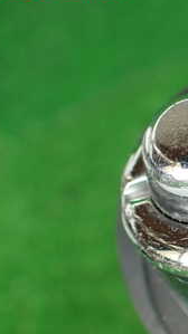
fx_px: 621
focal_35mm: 70
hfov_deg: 16.2
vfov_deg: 29.9
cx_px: 255
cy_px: 228
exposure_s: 1/60
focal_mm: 5.79
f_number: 2.4
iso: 200
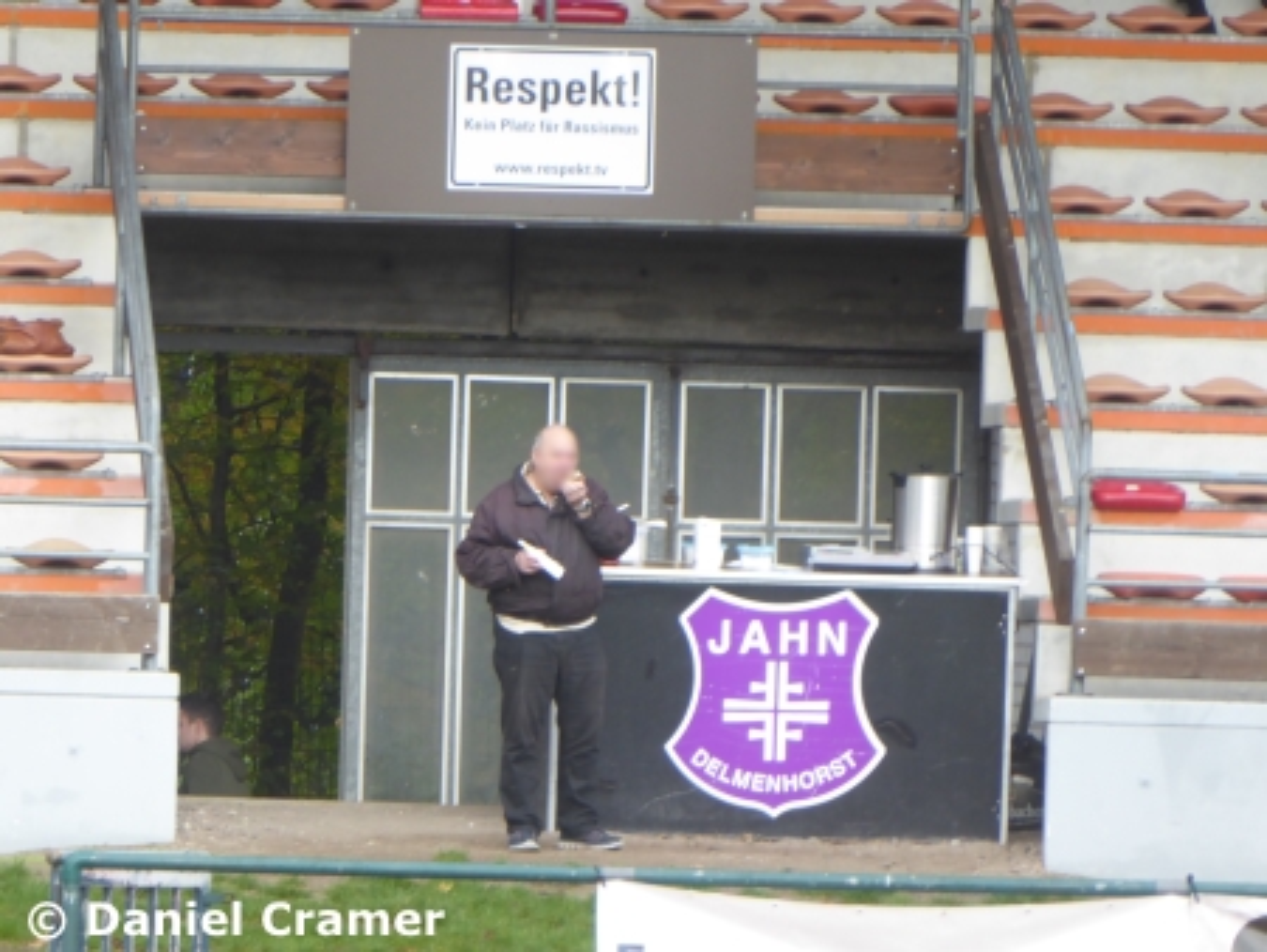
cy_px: 476
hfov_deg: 2.8
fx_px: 26367
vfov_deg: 2.1
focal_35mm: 720
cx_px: 634
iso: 200
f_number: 6.4
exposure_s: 1/125
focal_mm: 129
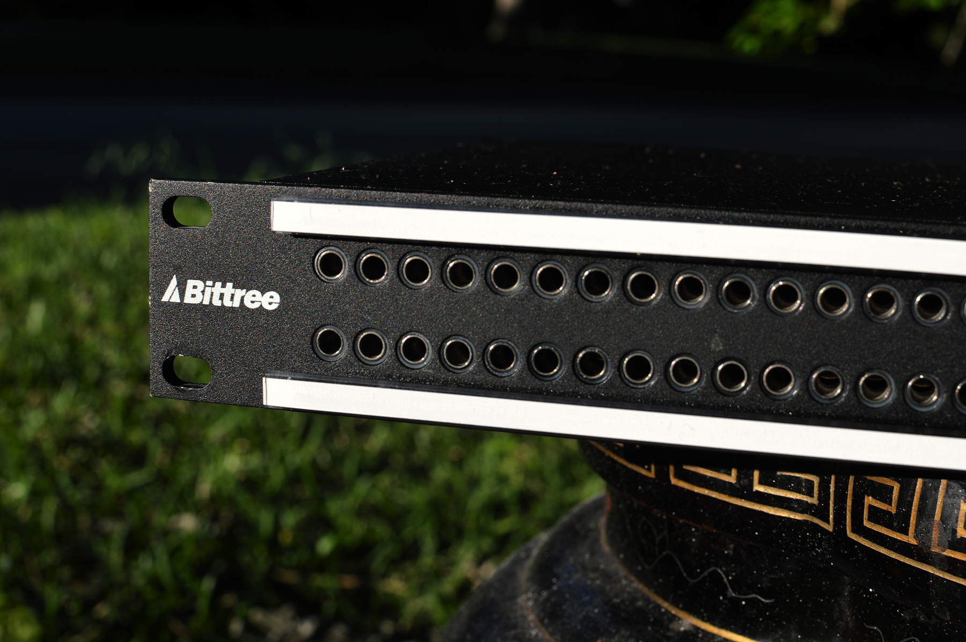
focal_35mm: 52
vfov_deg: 25.7
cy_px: 321
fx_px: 1407
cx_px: 483
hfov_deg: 37.9
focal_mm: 35
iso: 100
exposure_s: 1/160
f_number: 8
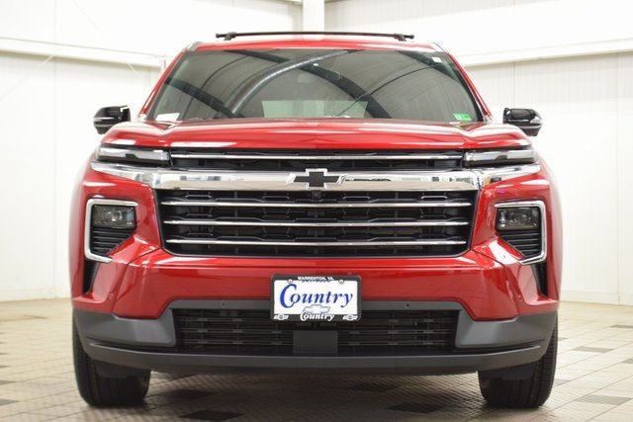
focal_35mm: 69
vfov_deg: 19.7
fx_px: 1213
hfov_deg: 29.2
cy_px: 211
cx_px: 316
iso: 1600
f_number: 6.3
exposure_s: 1/30
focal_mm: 46
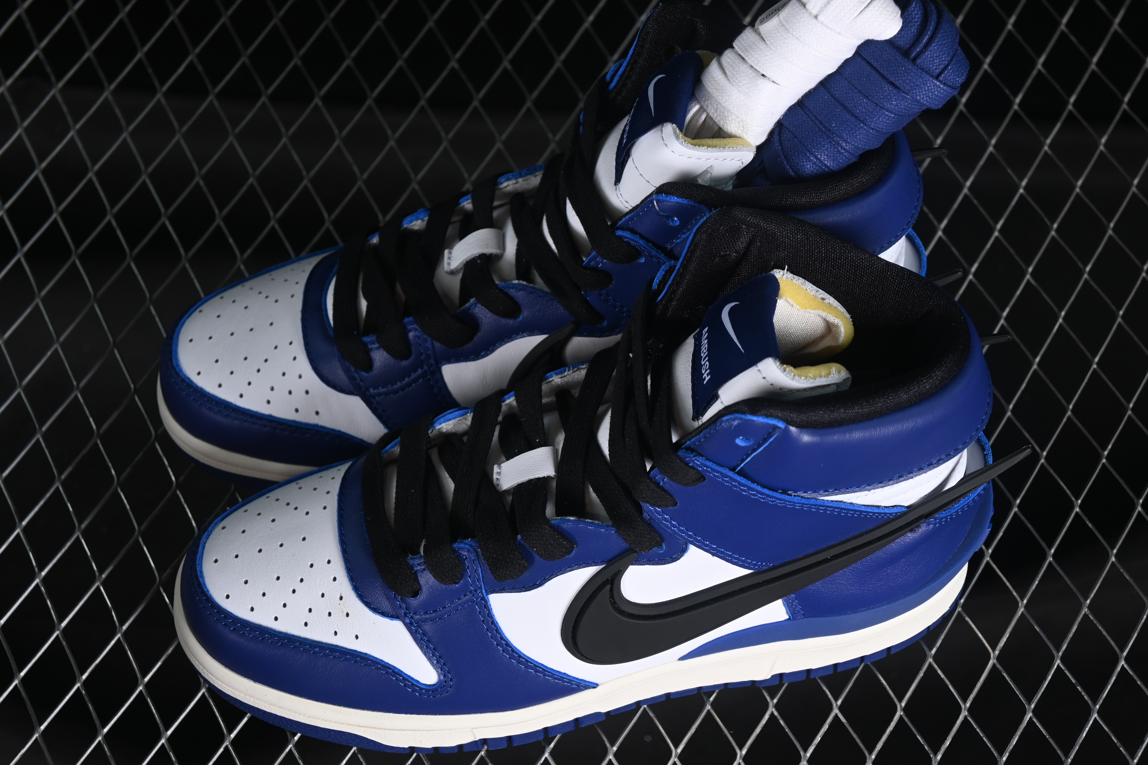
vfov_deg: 18.2
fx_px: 2391
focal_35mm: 75
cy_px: 382
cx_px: 574
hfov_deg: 27.0
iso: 160
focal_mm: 50
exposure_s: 1/60
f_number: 6.3
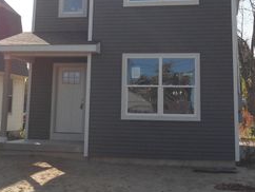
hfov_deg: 30.2
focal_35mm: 64
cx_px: 140
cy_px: 21
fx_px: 472
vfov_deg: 22.4
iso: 80
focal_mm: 5.6
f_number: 8.5
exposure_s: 1/160
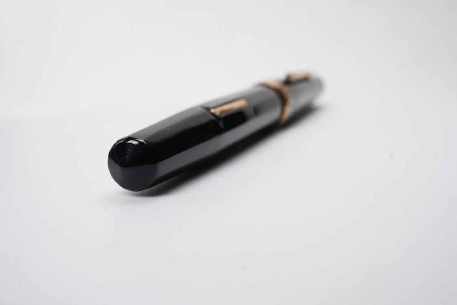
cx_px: 228
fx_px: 571
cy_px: 152
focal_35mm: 45
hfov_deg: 43.6
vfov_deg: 29.9
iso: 400
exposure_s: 1/100
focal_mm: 30
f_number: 20
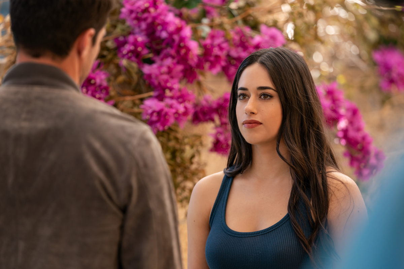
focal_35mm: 198
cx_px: 202
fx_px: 2222
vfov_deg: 6.9
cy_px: 134
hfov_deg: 10.4
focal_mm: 198
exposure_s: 1/640
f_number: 4
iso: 320
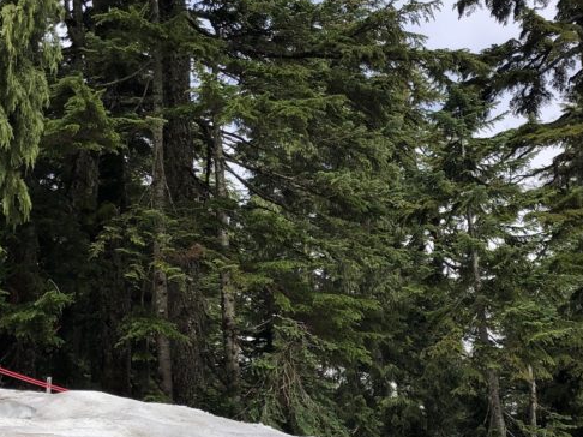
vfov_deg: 24.6
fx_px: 993
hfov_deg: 32.5
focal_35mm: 59
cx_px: 380
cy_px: 311
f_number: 1.8
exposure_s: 1/1715
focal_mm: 3.99
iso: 20
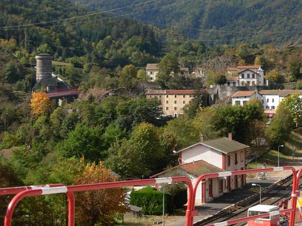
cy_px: 91
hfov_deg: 22.0
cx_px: 189
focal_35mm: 89
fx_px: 776
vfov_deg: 16.6
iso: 79
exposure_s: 1/527
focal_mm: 11.5
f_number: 3.5
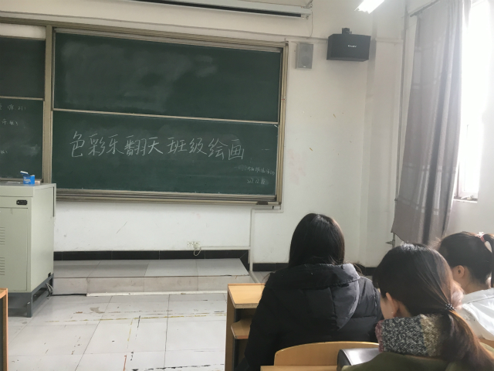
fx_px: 414
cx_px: 247
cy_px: 186
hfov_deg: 61.7
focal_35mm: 29
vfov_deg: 48.2
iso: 40
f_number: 2.2
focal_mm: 4.15
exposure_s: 1/33
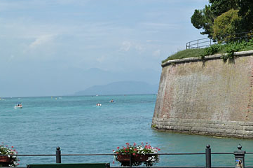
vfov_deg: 15.2
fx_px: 632
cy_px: 91
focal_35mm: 90
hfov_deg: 22.5
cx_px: 177
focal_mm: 8.5
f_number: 5.6
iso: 125
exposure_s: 1/500
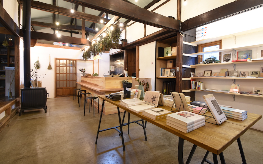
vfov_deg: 71.1
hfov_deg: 97.8
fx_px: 115
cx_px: 129
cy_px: 76
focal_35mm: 16
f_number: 11
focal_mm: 10
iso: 250
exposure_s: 1
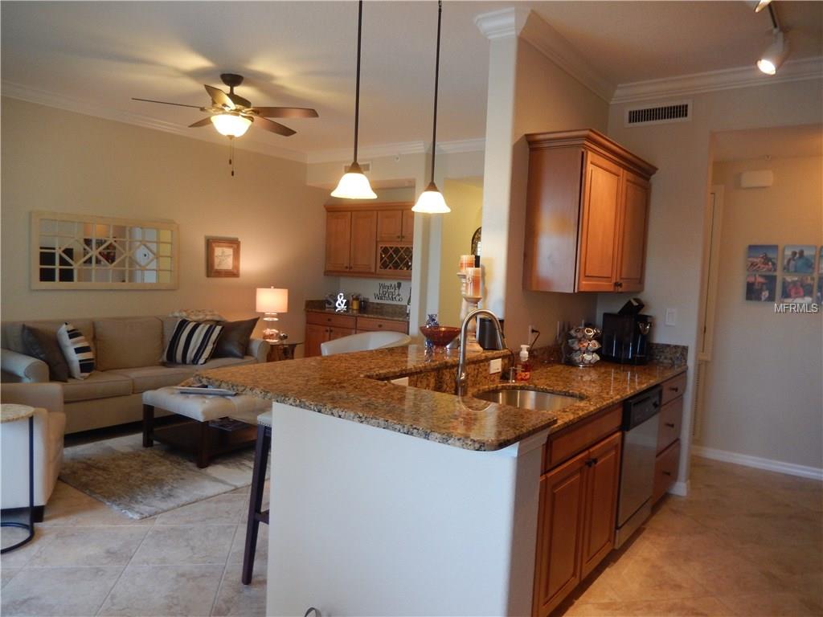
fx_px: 594
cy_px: 308
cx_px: 412
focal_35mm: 25
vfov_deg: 54.9
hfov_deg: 69.4
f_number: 3.4
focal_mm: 4.5
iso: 250
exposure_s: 1/30
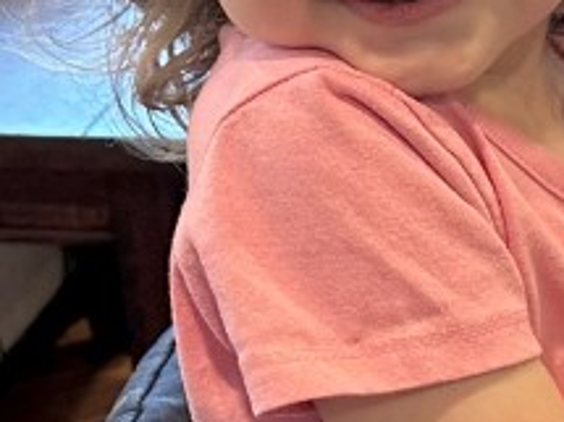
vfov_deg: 11.0
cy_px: 362
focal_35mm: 134
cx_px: 651
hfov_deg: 14.3
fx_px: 2182
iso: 320
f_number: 1.78
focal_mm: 6.86
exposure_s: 1/60
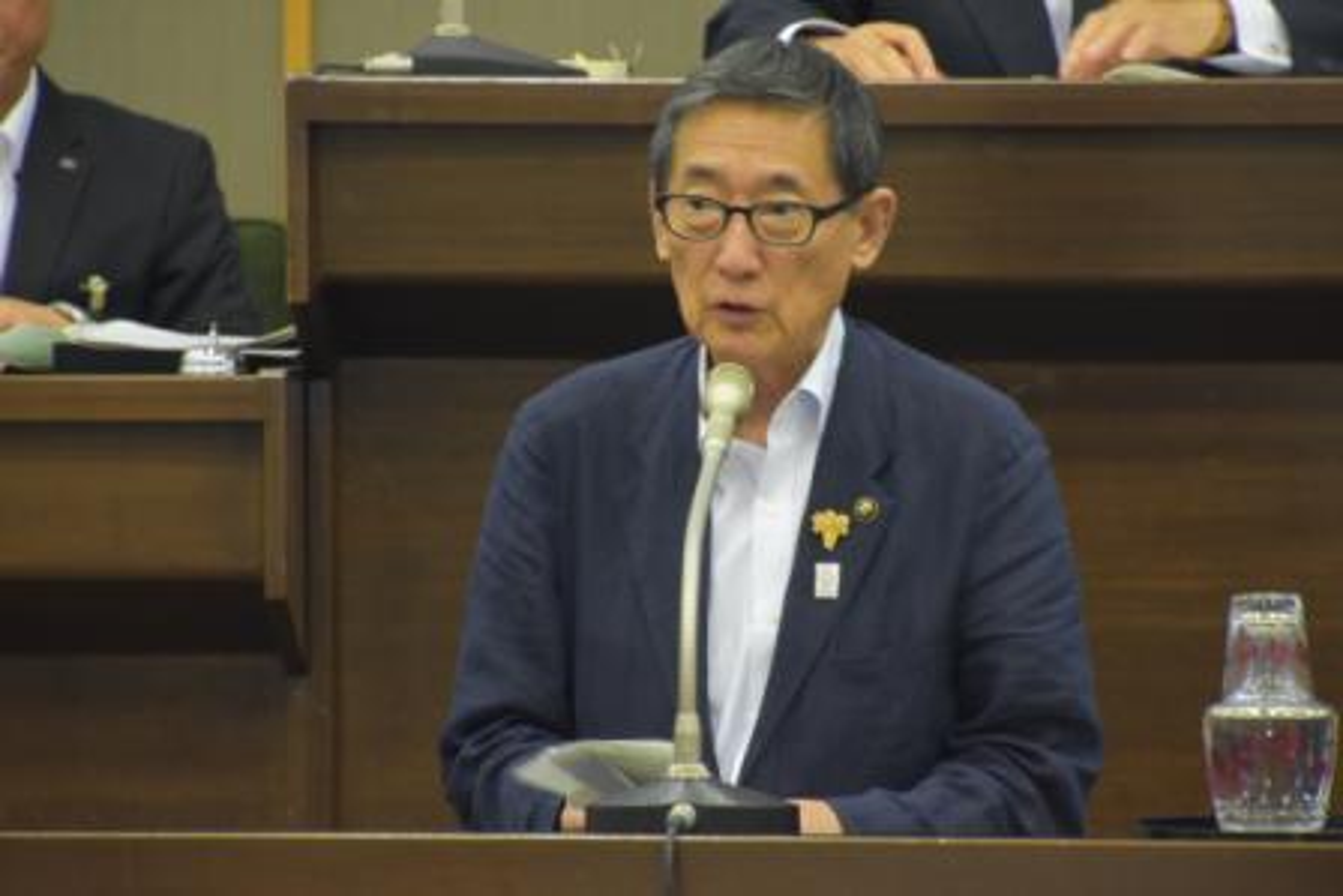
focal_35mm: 450
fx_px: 16792
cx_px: 672
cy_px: 448
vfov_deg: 3.1
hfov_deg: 4.6
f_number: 9
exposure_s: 1/60
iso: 2000
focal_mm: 300
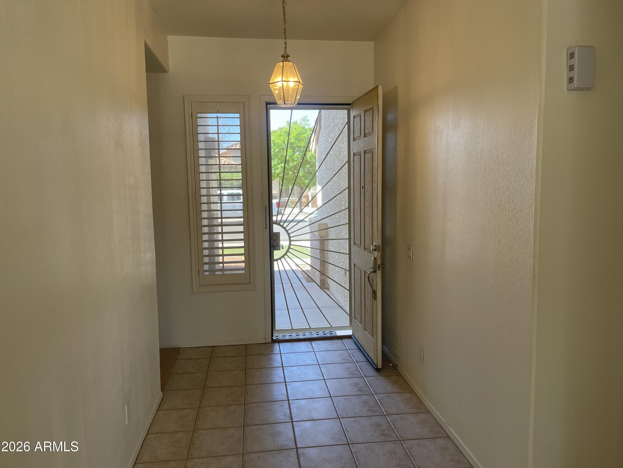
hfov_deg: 69.4
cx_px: 312
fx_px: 450
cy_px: 234
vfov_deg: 54.9
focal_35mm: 25
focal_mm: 5.1
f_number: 1.6
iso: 80
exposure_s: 1/60
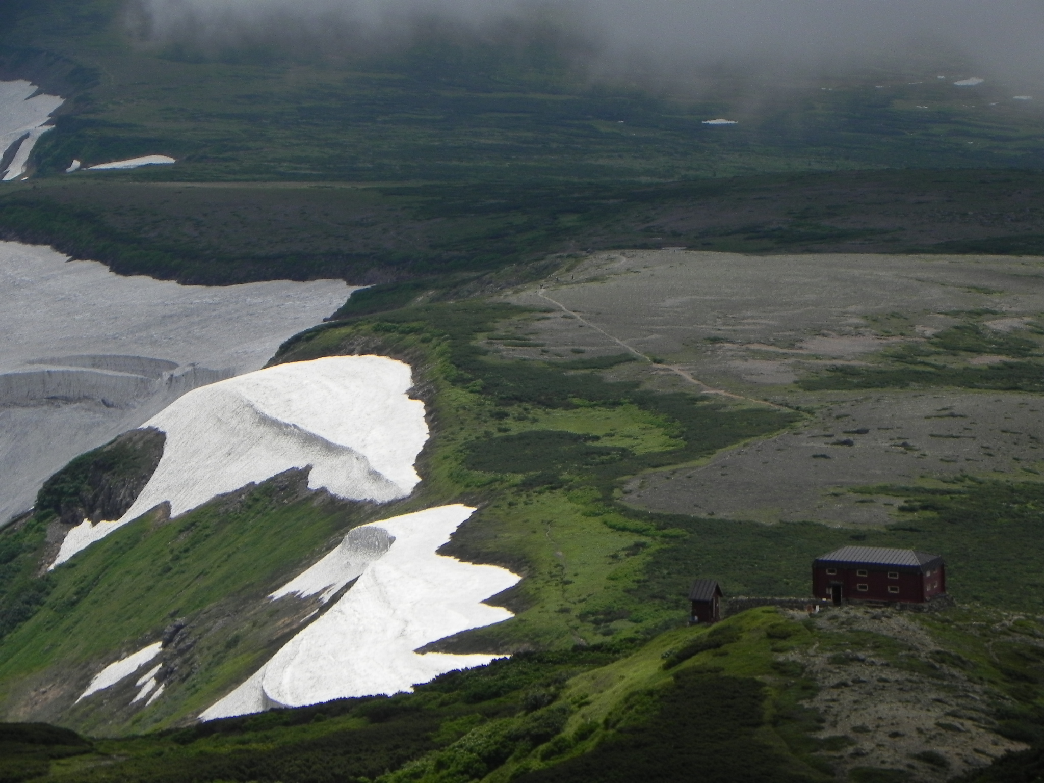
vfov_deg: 7.0
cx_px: 522
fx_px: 6394
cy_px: 392
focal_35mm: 212
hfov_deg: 9.3
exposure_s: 1/2000
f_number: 5
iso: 160
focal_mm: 37.7
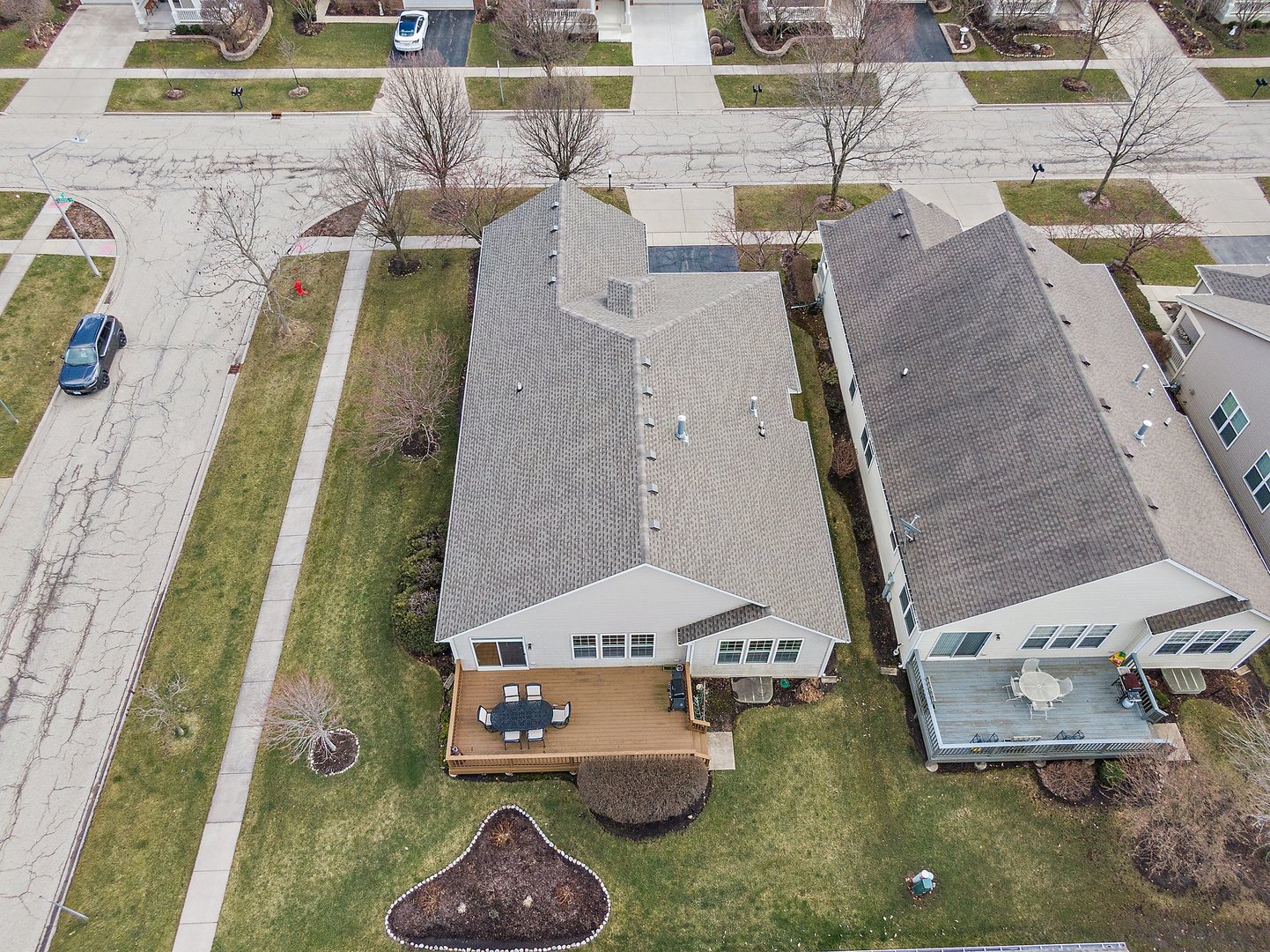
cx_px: 635
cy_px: 476
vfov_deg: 56.8
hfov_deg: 71.6
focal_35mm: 24
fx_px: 880
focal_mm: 4.39
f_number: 2.8
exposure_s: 1/500
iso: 100
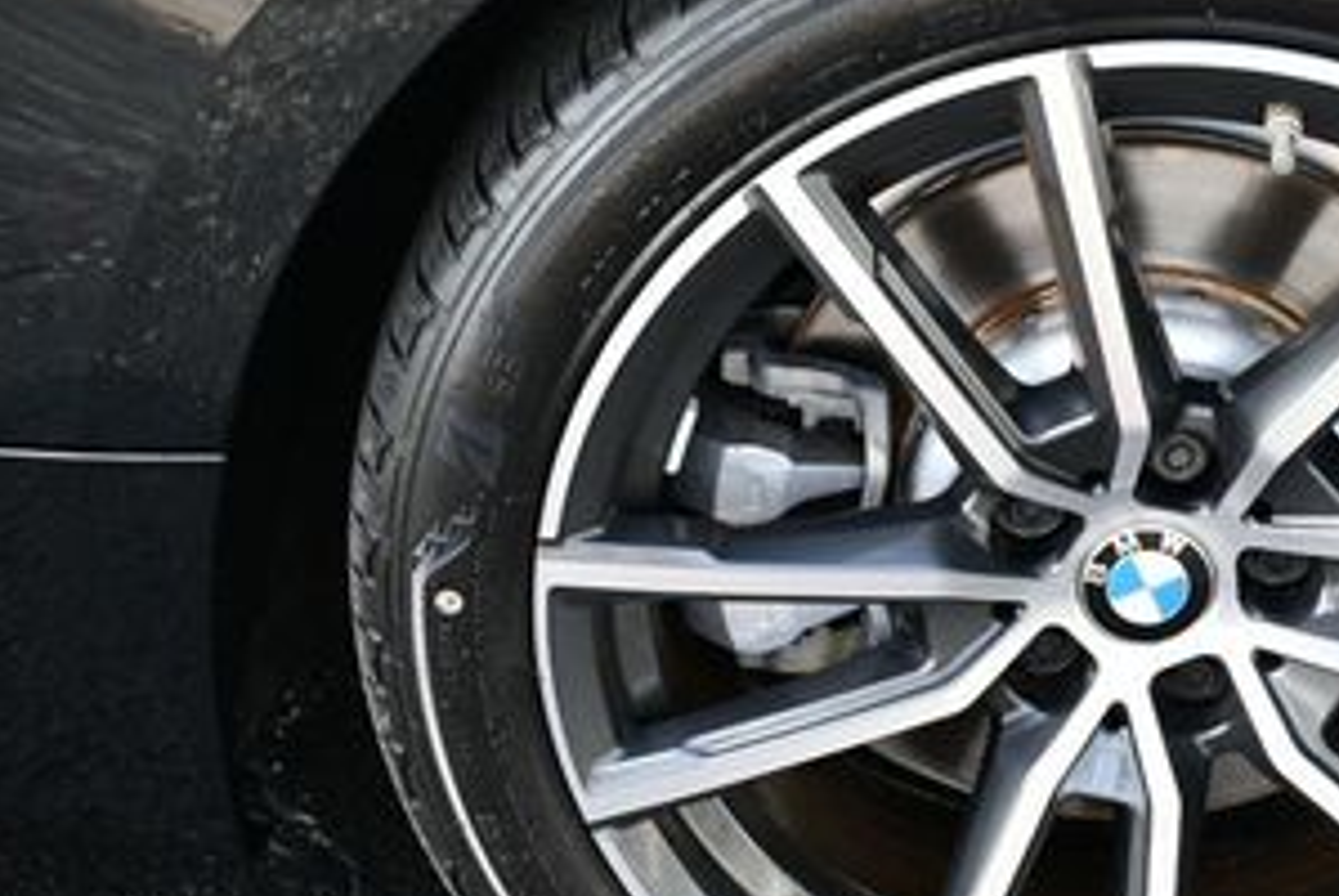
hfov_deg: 25.9
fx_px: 2867
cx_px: 1021
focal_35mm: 77
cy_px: 488
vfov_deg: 17.8
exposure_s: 1/60
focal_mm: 18
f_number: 4
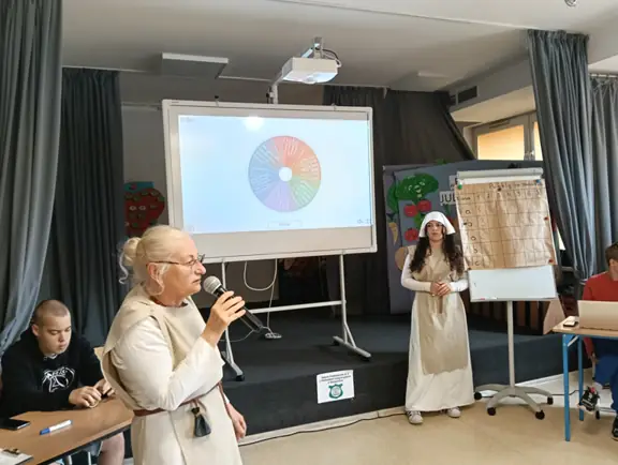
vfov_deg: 51.5
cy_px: 232
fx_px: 483
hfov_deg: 65.2
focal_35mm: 27
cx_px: 309
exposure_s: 1/33.3
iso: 320
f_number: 1.8
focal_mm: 3.98
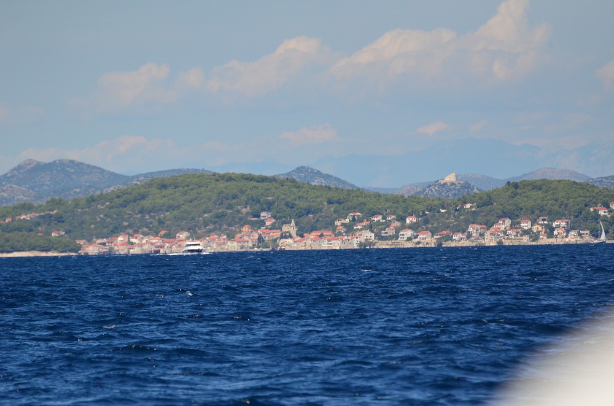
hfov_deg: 4.6
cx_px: 307
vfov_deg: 3.0
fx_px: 7658
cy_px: 203
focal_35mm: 450
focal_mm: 300
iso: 1100
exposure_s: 1/8000
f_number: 6.3
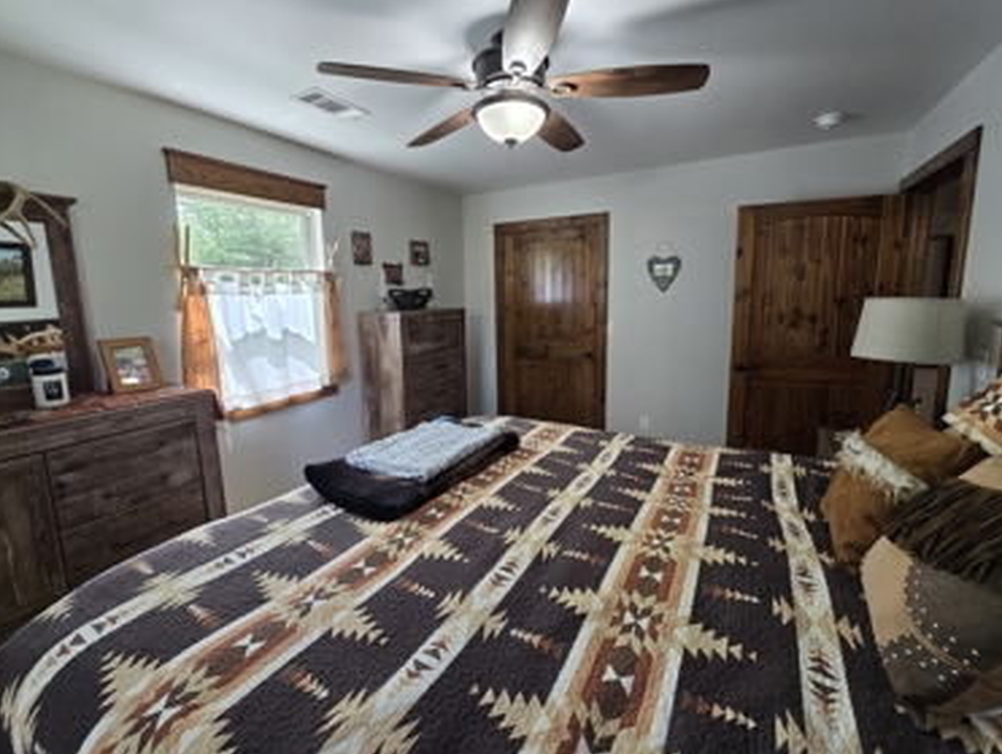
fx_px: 406
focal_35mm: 14
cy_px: 362
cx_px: 483
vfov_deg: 85.7
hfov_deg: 102.0
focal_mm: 2.2
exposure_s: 1/60
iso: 160
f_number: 2.2
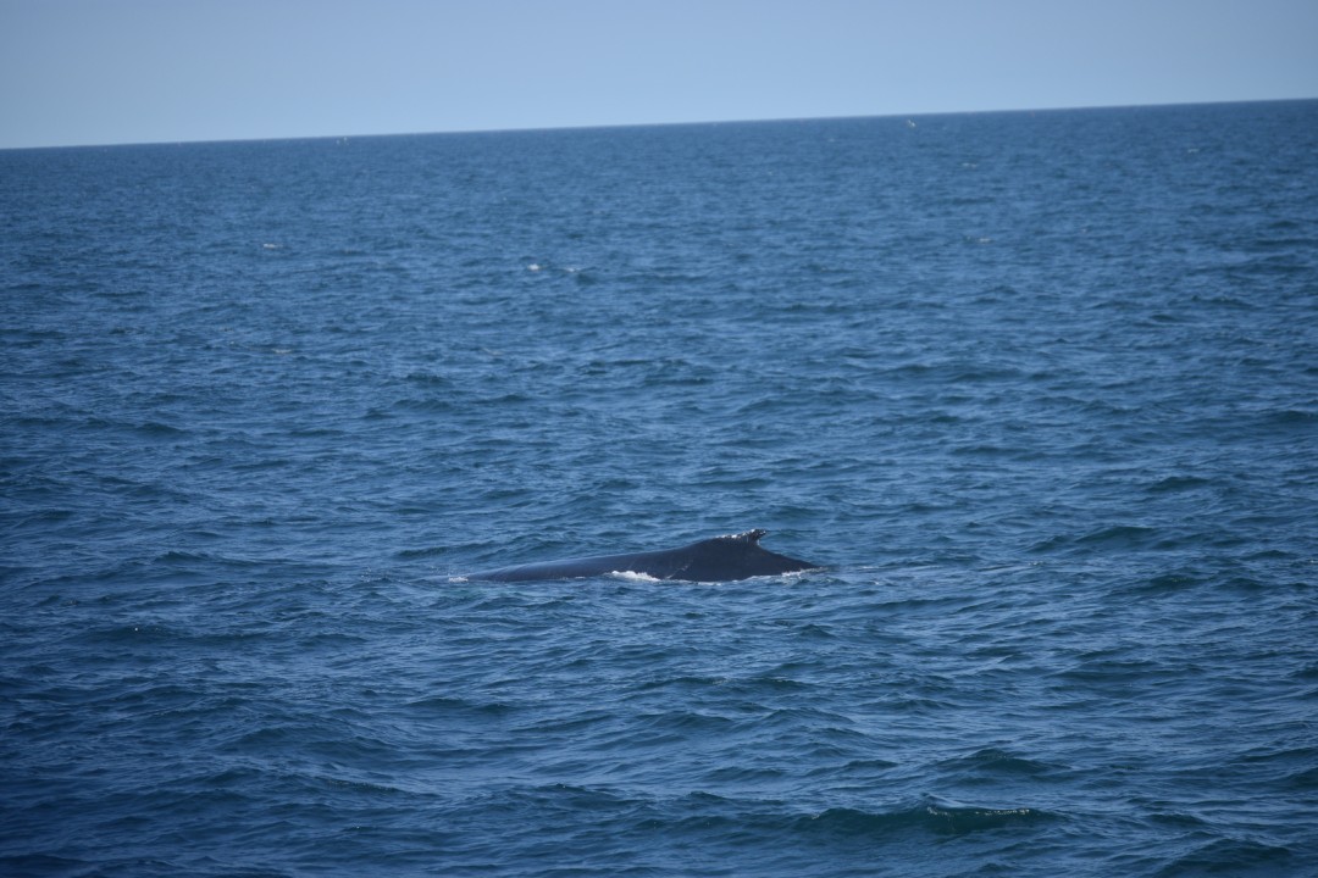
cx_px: 659
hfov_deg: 8.9
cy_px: 439
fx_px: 8511
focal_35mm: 232
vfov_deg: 5.9
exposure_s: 1/1600
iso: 200
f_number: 5.6
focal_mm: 155
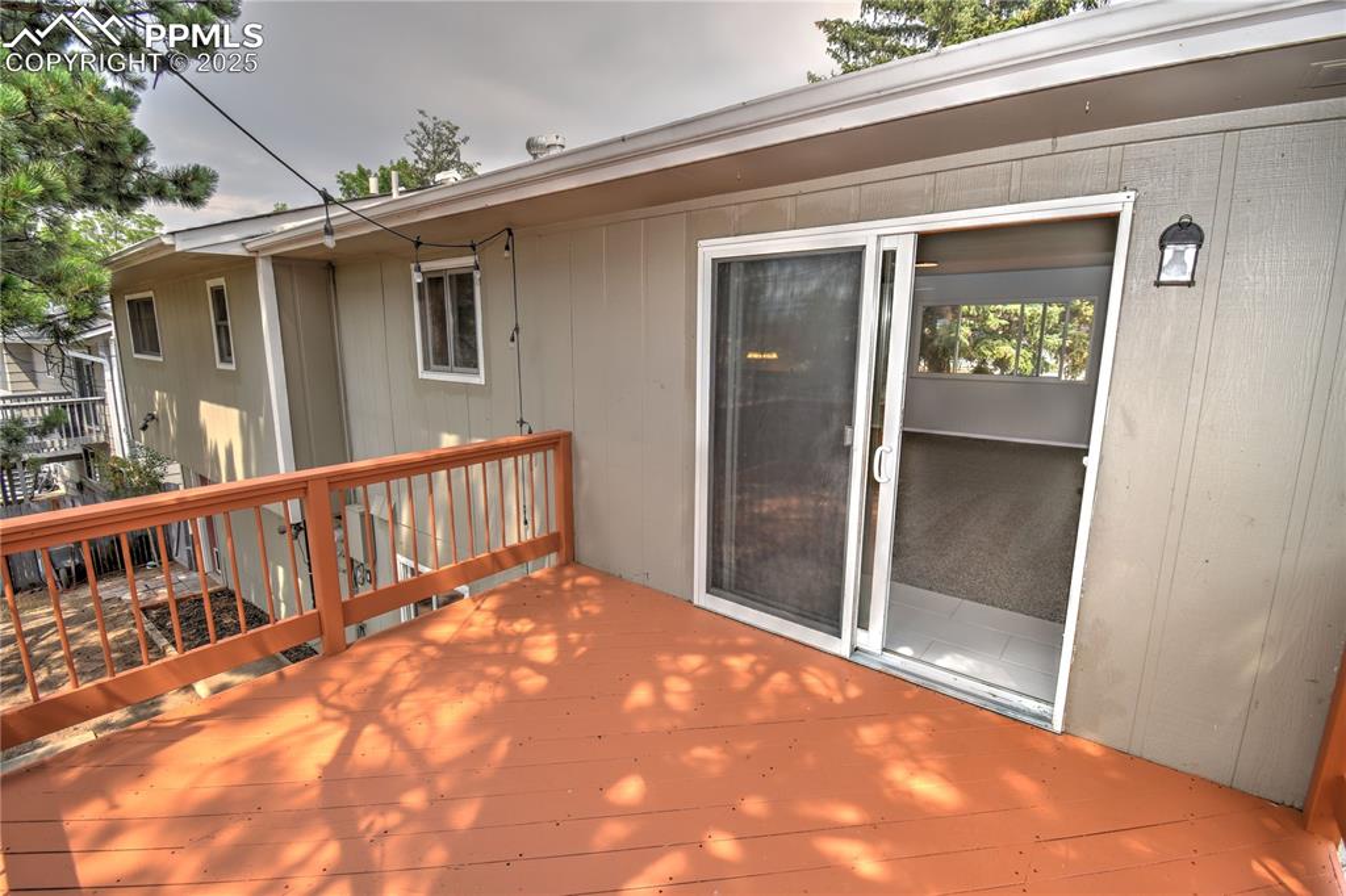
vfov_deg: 77.3
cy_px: 448
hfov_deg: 100.4
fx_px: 561
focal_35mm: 15
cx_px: 673
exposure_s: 1/200
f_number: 7.1
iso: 100
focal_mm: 10
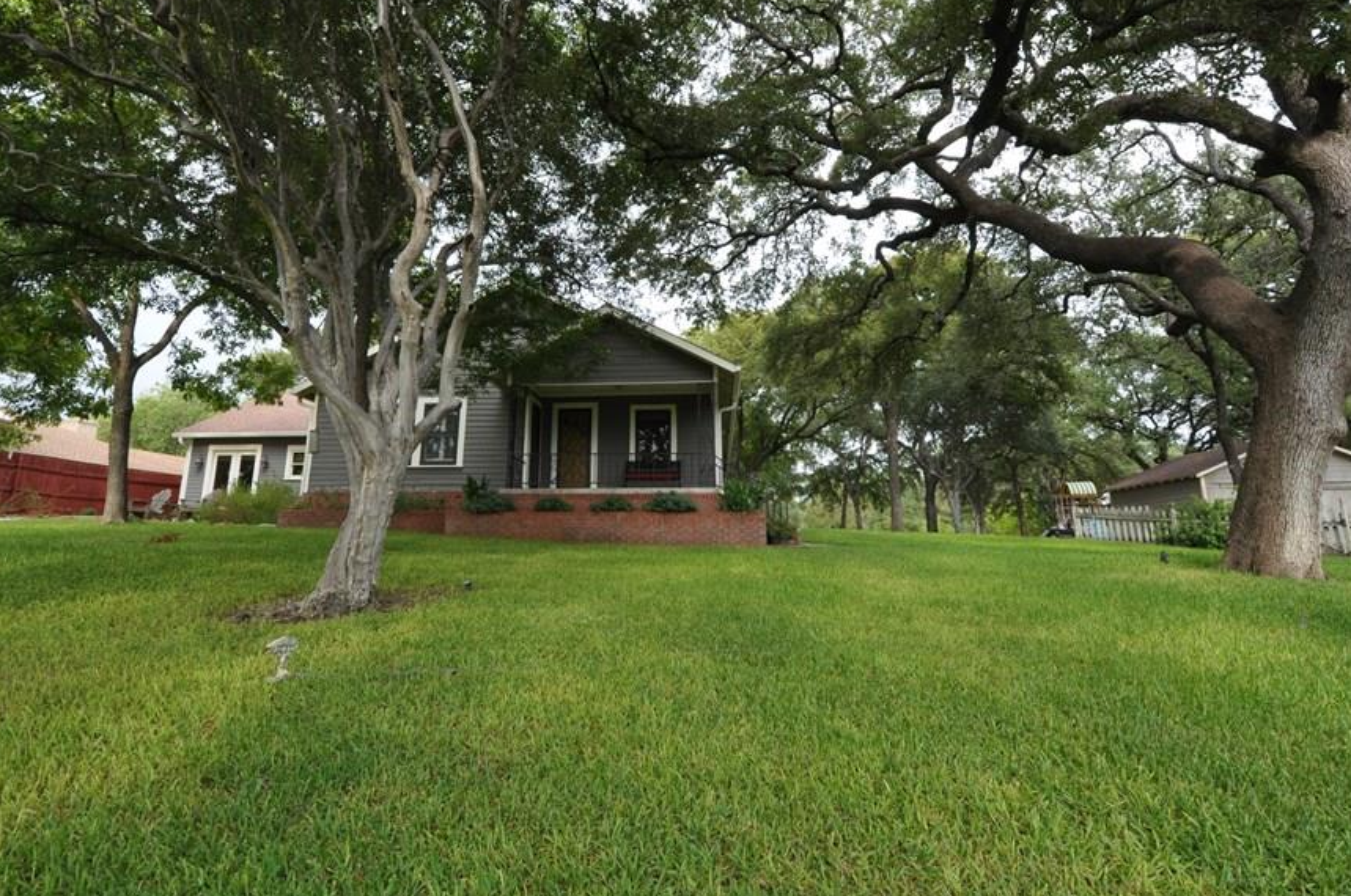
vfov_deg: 63.9
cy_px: 366
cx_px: 640
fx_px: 712
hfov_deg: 86.9
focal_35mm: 19
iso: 800
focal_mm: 10
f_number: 10
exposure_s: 1/200
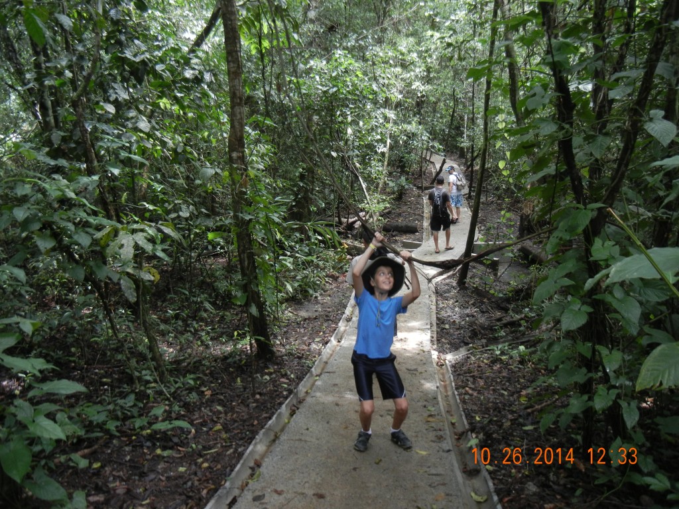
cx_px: 340
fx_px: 588
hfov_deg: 60.0
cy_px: 254
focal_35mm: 30
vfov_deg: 46.8
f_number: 3.5
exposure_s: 1/50.5
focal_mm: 5.4
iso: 269
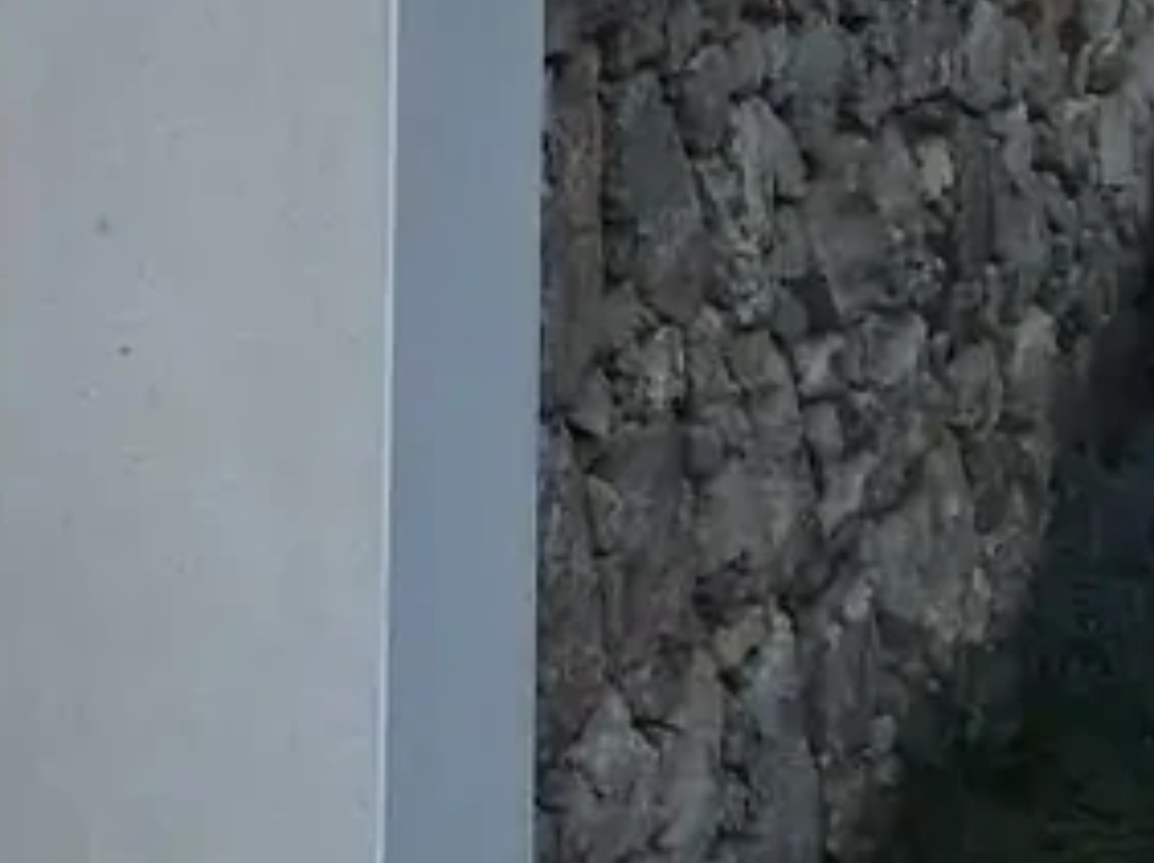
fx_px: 4796
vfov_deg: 9.7
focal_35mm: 144
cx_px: -892
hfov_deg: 12.6
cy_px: -716
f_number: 2.2
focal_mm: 4.15
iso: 25
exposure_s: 1/591
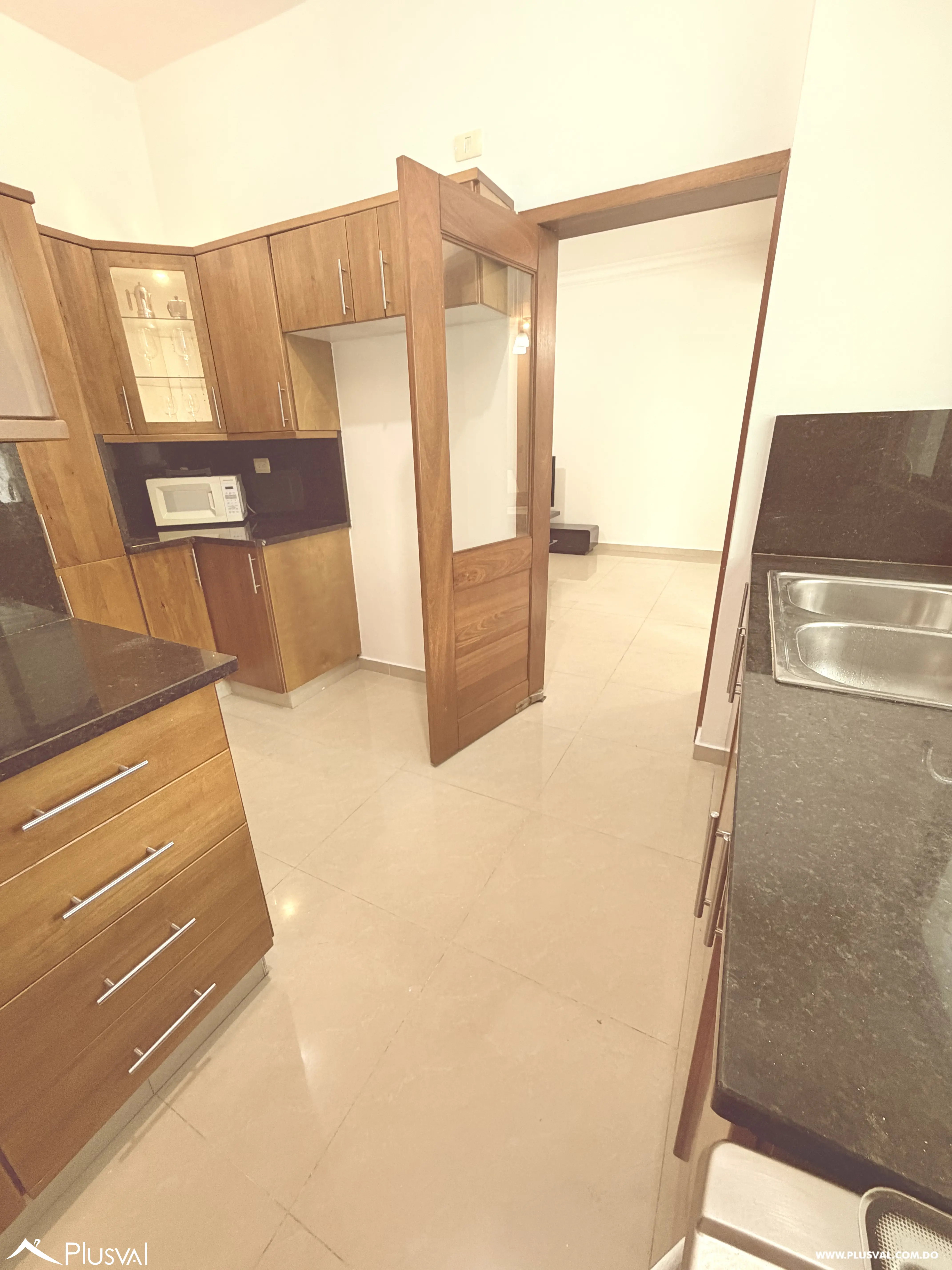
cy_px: 635
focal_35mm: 14
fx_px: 513
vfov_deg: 102.1
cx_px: 476
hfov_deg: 85.7
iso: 320
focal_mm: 2.22
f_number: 2.2
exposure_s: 1/60
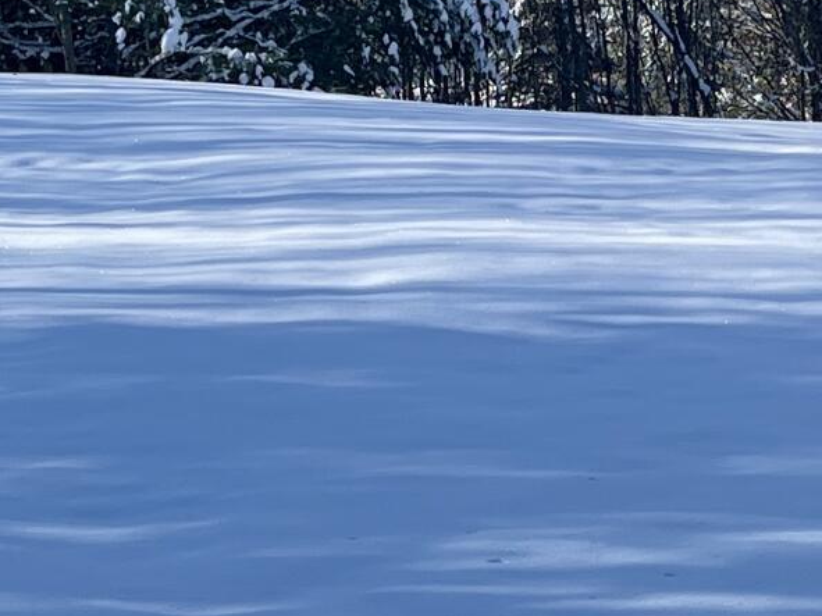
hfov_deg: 15.5
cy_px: 253
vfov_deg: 11.7
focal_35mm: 127
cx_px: 549
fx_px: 3015
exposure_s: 1/2433
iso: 32
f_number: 1.6
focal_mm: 5.1
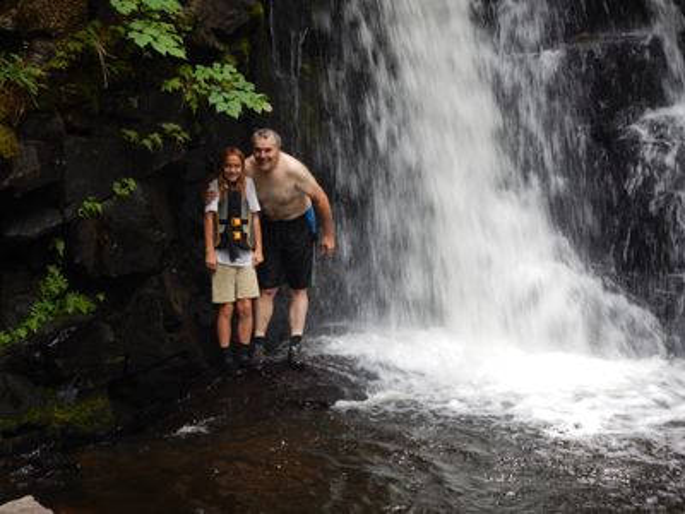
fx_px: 1326
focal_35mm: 67
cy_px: 257
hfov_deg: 29.0
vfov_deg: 21.9
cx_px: 342
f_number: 4.5
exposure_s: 1/50
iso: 125
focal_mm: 12
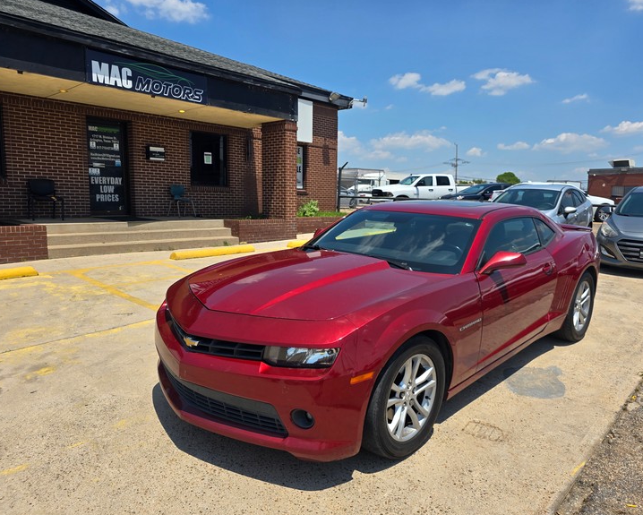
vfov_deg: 56.8
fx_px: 476
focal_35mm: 25
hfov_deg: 68.1
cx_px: 332
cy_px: 263
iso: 12
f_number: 1.7
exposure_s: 1/1022
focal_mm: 6.3
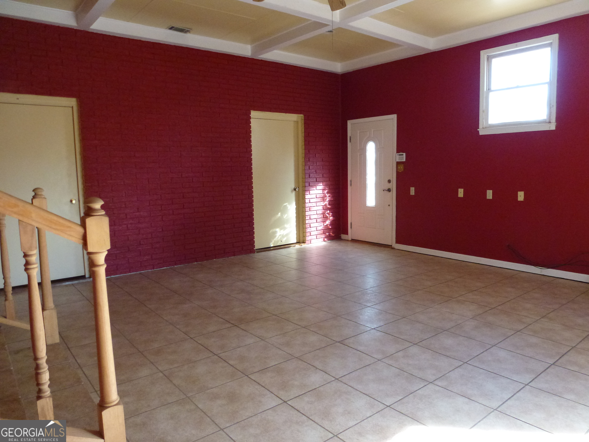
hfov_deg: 71.6
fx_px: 408
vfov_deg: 56.8
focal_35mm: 24
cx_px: 294
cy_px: 221
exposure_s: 1/50
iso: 400
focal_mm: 4.3
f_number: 3.3
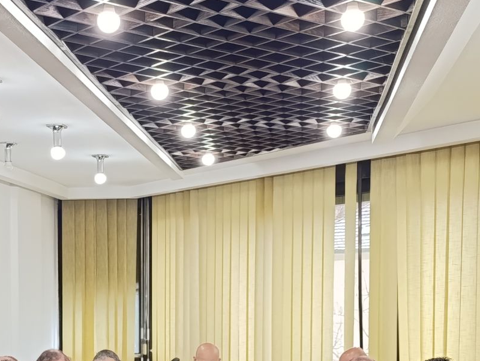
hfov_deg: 29.2
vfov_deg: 21.7
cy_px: 337
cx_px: 166
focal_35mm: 66
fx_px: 917
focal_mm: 6.14
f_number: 1.6
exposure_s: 1/50
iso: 640
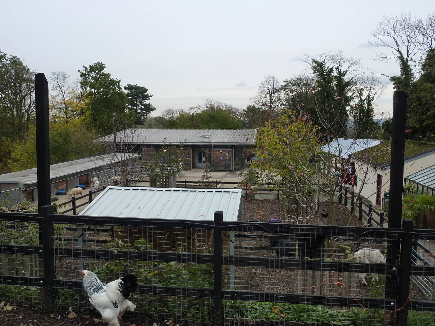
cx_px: 218
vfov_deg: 40.7
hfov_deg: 52.6
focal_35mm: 35
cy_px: 163
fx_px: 440
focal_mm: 5.7
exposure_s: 1/160
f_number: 4
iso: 125
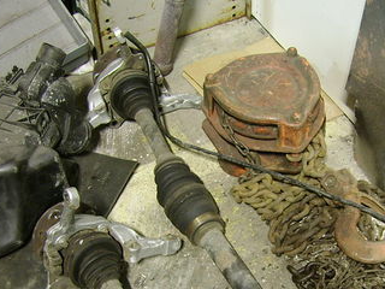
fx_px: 779
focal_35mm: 70
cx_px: 232
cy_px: 231
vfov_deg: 20.8
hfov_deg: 27.7
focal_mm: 5.95
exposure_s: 2
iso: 100
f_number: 2.8
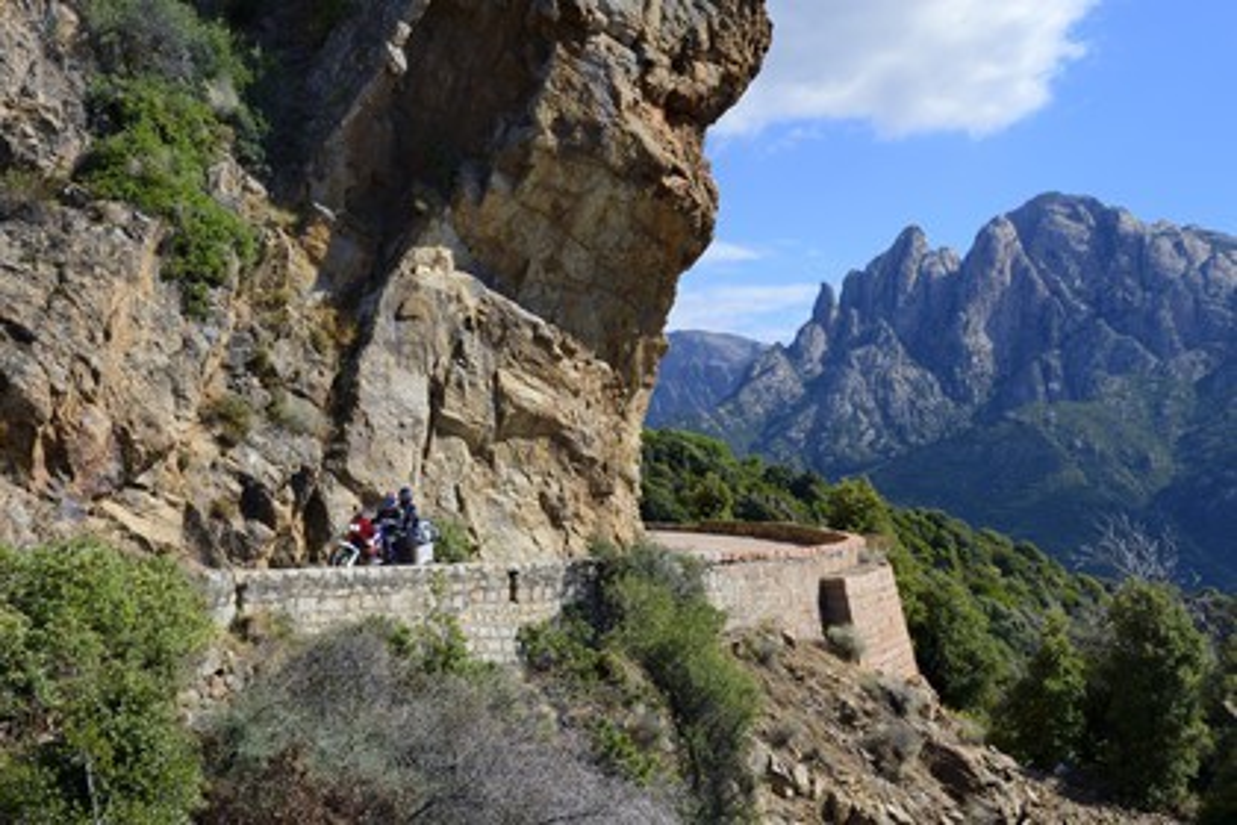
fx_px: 1649
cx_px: 618
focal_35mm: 48
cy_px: 412
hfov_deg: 41.1
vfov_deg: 28.1
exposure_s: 1/320
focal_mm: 48
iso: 200
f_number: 11
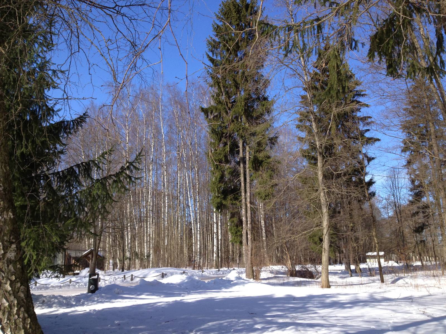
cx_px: 223
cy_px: 167
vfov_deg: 40.7
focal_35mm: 35
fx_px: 451
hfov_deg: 52.6
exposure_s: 1/1227
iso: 50
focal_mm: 4.28
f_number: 2.4
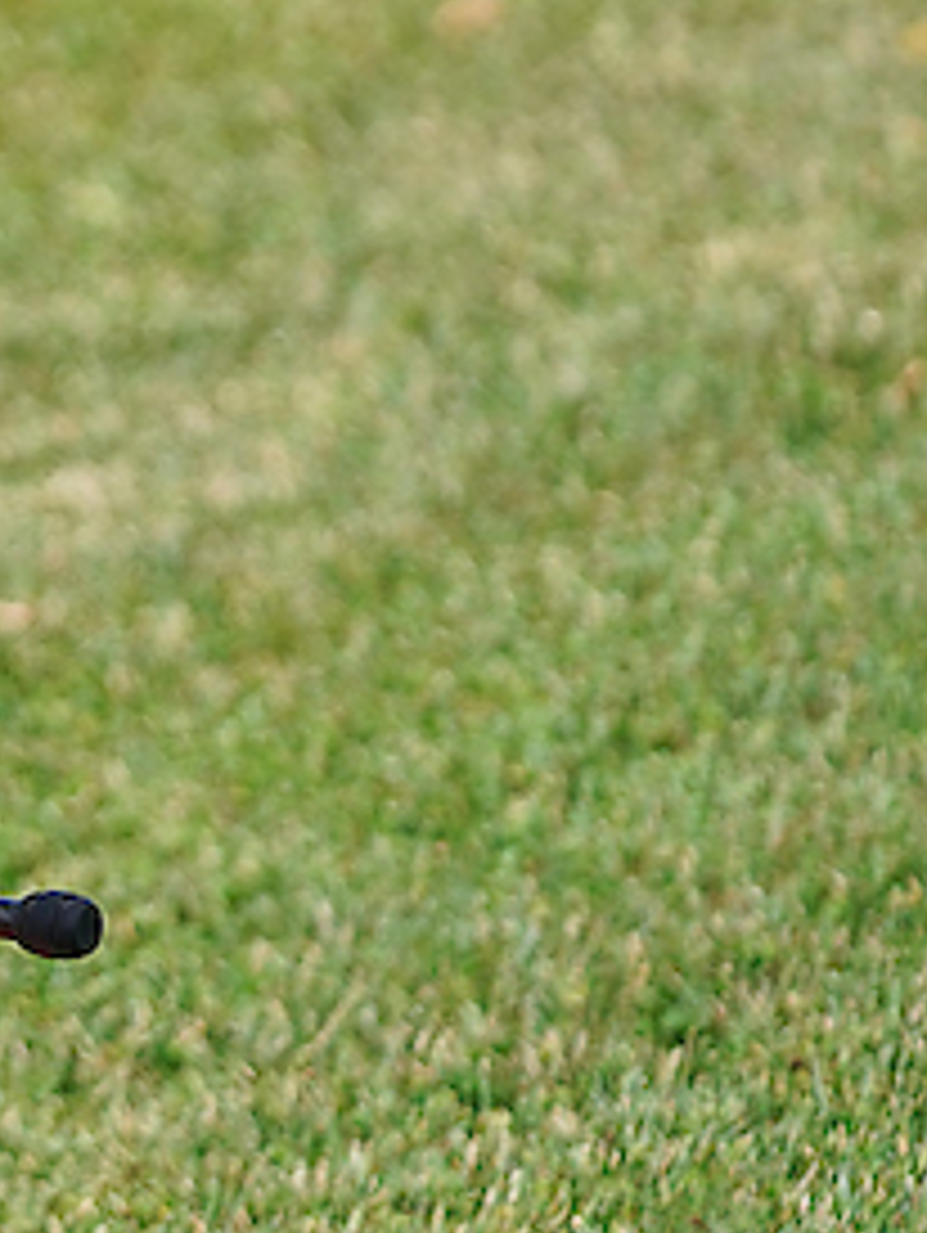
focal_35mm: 501
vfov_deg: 3.9
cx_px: -958
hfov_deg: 3.0
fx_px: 17861
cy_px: 9
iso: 250
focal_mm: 119
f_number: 2.8
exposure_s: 1/3200
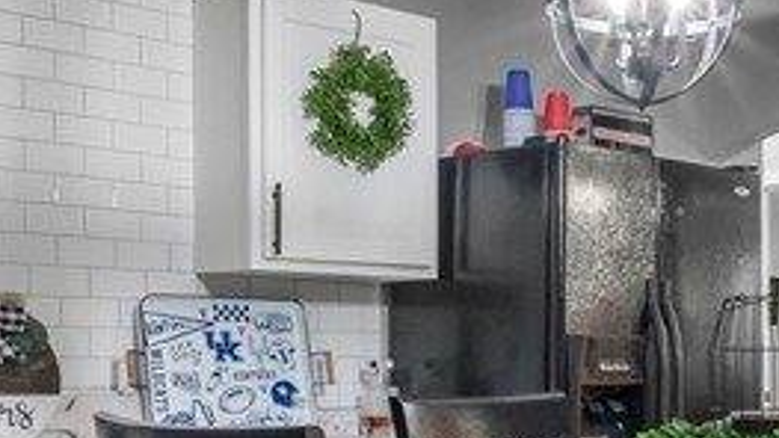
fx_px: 1343
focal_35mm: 65
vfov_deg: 18.3
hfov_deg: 30.9
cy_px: 391
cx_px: 702
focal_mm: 10
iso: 400
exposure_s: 1/1.67
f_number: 11
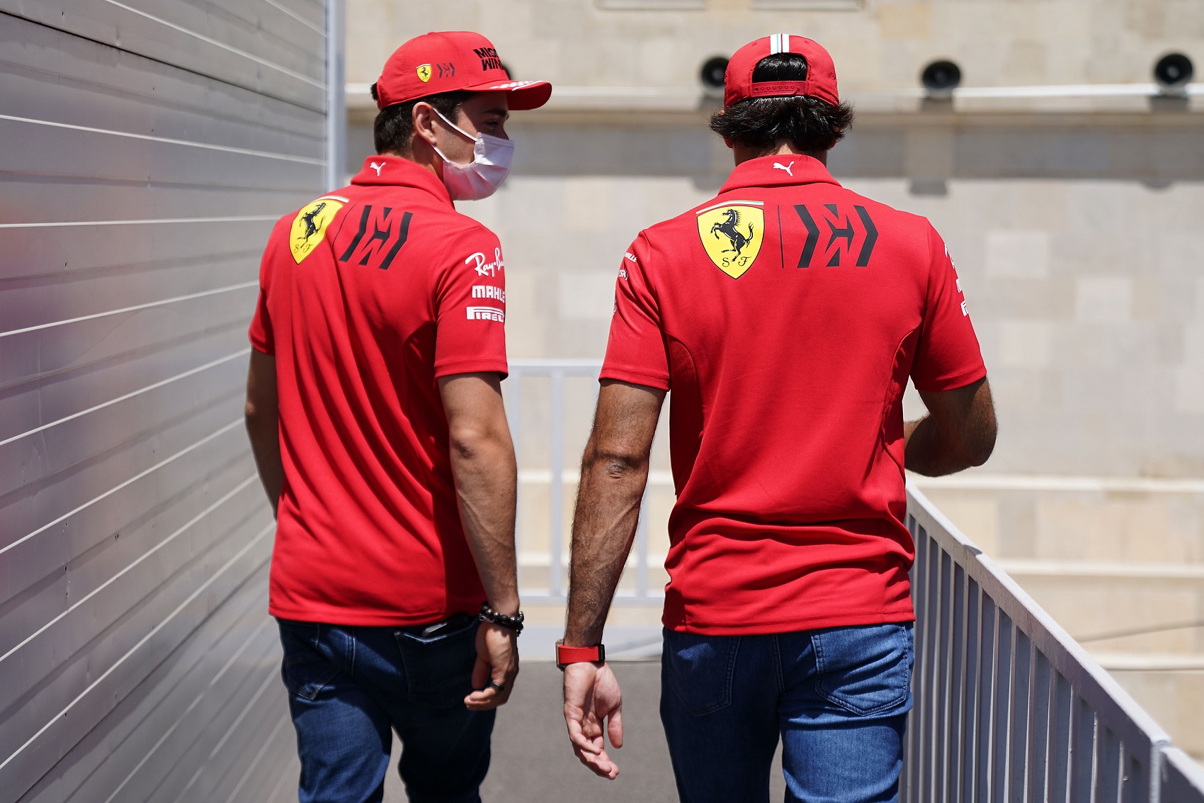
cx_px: 602
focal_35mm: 55
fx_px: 1839
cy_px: 402
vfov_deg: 24.6
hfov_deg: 36.2
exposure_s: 1/2000
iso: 100
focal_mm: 55
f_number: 2.8
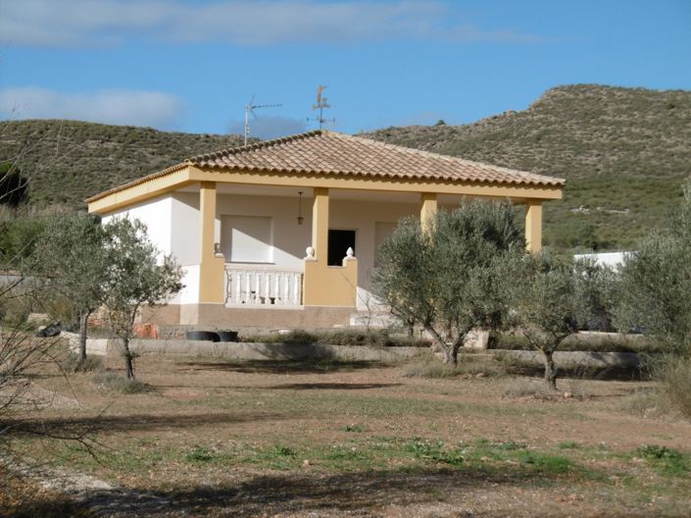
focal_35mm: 90
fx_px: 1796
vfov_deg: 16.4
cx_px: 346
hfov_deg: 21.8
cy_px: 259
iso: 100
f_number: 4.7
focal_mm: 16.2
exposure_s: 1/800
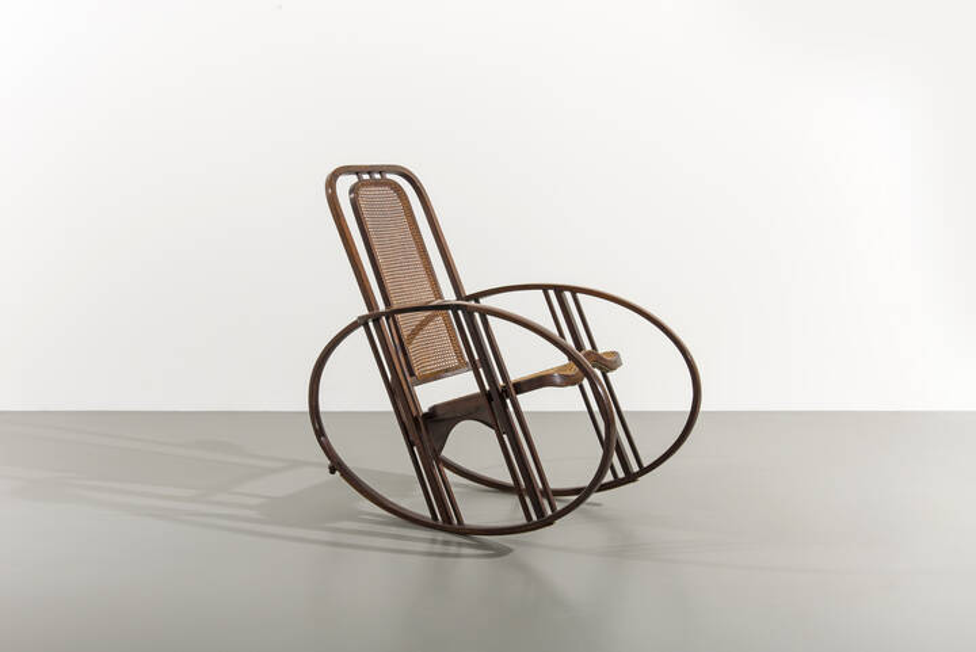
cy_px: 326
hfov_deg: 44.5
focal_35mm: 44
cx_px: 488
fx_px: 1194
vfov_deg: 30.6
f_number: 14
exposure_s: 1/200
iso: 100
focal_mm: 44
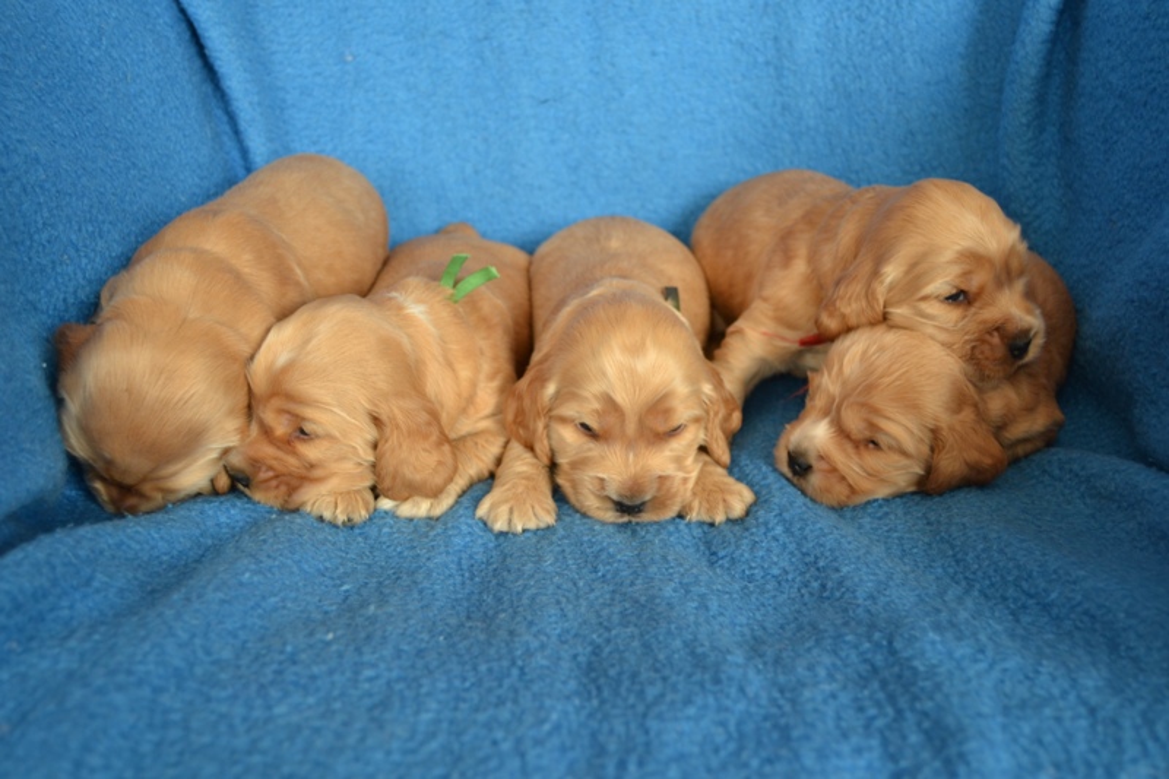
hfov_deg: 49.6
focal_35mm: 39
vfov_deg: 34.2
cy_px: 390
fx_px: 1266
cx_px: 584
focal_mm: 26
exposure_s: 1/60
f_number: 4
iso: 400
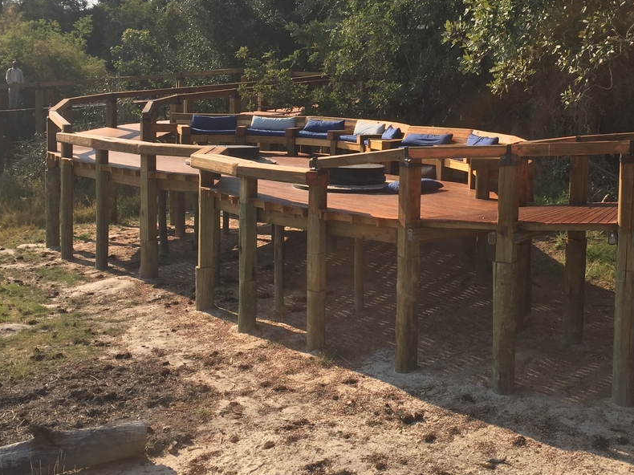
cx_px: 395
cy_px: 162
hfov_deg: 40.2
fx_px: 861
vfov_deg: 30.7
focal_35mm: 47
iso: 32
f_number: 2.2
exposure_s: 1/1464
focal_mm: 4.15
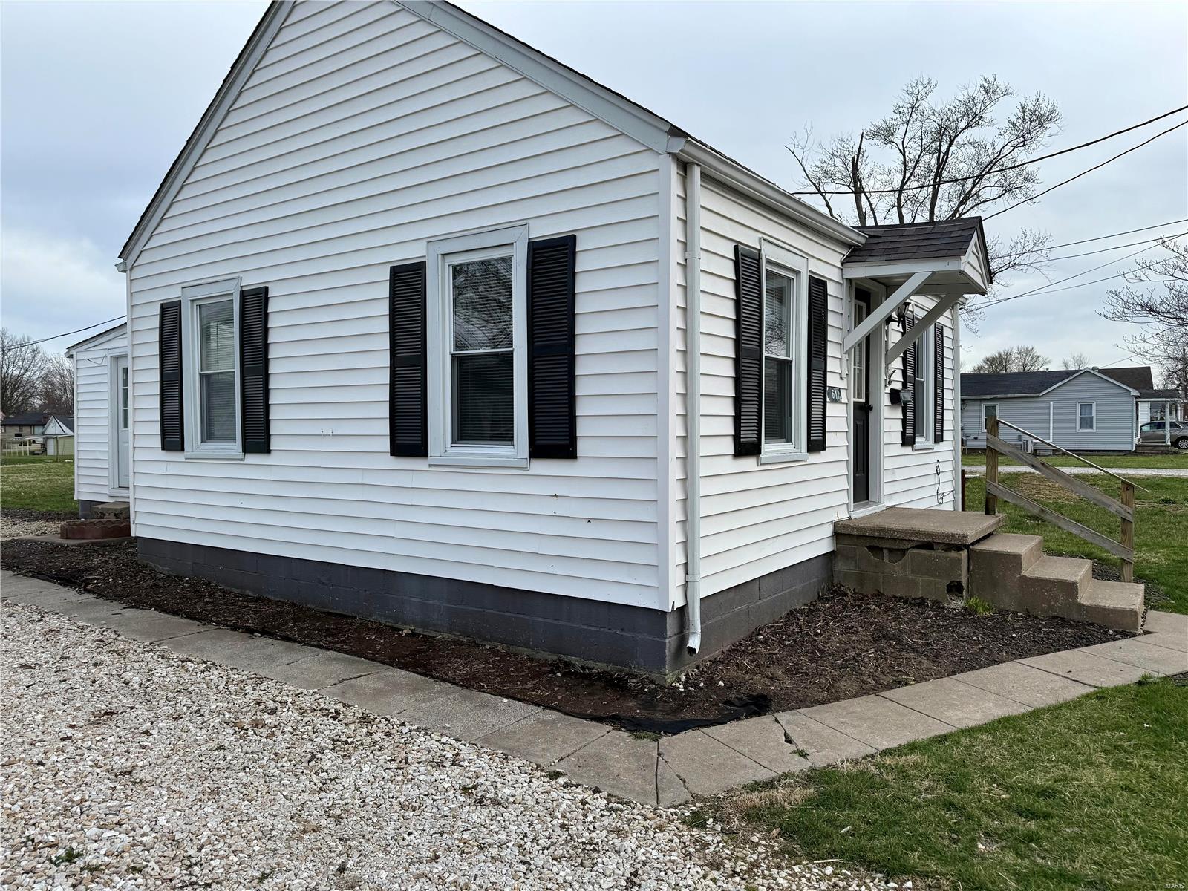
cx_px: 594
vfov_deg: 56.8
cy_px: 446
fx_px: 824
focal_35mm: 24
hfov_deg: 71.6
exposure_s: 1/2801
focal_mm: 6.76
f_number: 1.78
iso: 80
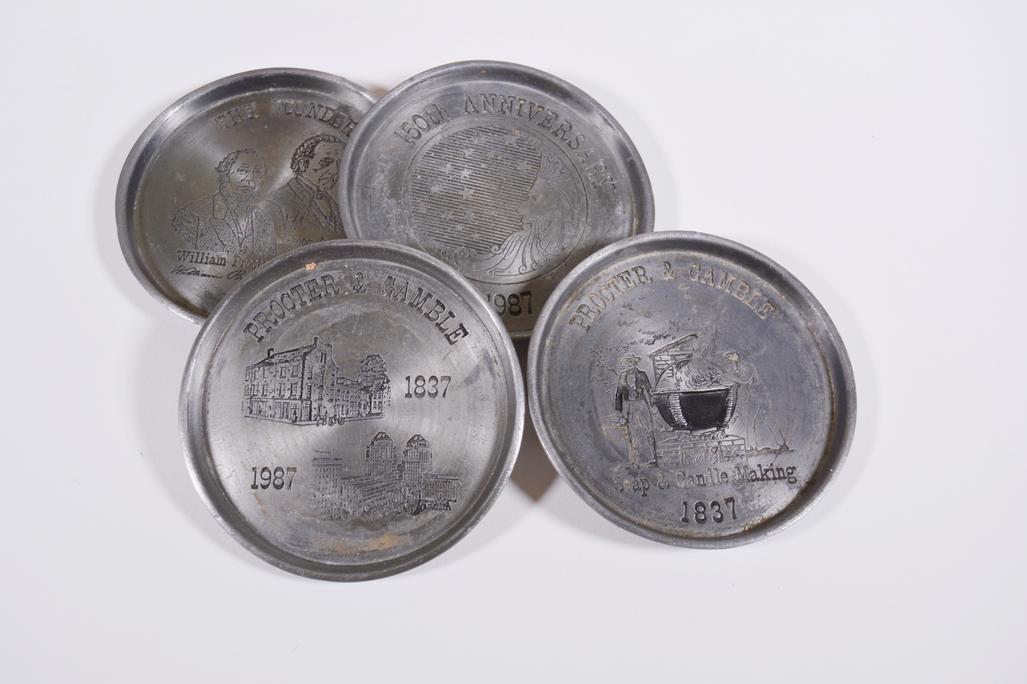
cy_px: 342
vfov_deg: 31.9
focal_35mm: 42
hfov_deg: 46.4
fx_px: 1198
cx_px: 514
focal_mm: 28
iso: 400
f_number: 5.6
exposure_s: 1/125
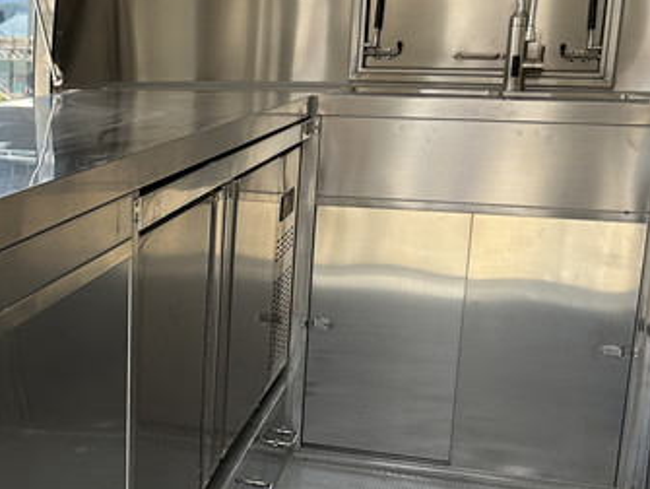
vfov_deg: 23.6
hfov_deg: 29.8
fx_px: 1165
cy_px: 303
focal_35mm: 62
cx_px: 60
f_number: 1.5
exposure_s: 1/909
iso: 50
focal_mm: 5.7
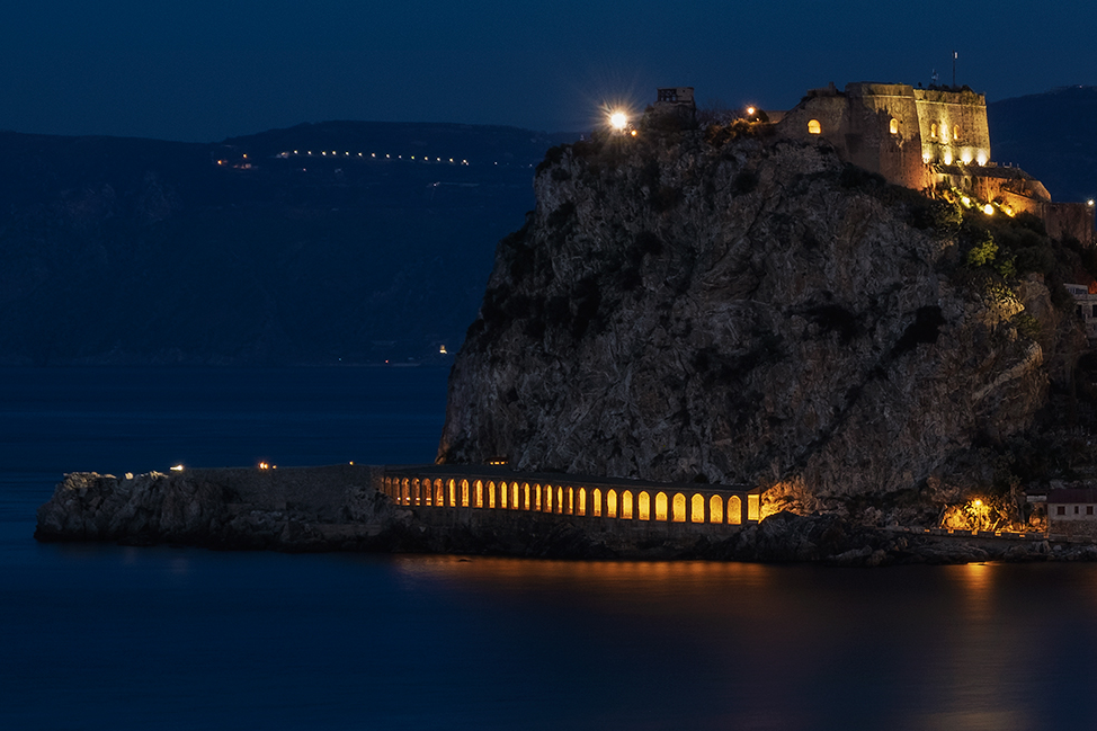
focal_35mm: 196
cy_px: 377
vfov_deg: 7.0
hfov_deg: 10.4
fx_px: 5971
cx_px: 1167
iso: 160
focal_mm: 55
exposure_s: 13
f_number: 9
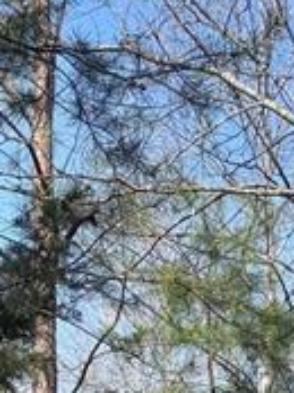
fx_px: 1203
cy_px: 709
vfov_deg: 15.8
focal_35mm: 106
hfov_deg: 13.6
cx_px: 344
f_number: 1.78
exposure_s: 1/2105
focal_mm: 6.76
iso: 80
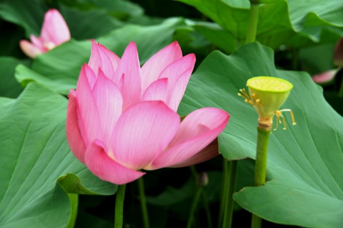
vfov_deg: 18.9
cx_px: 172
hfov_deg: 28.1
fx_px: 685
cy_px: 114
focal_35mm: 72
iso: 400
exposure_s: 1/500
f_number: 4.5
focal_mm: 48
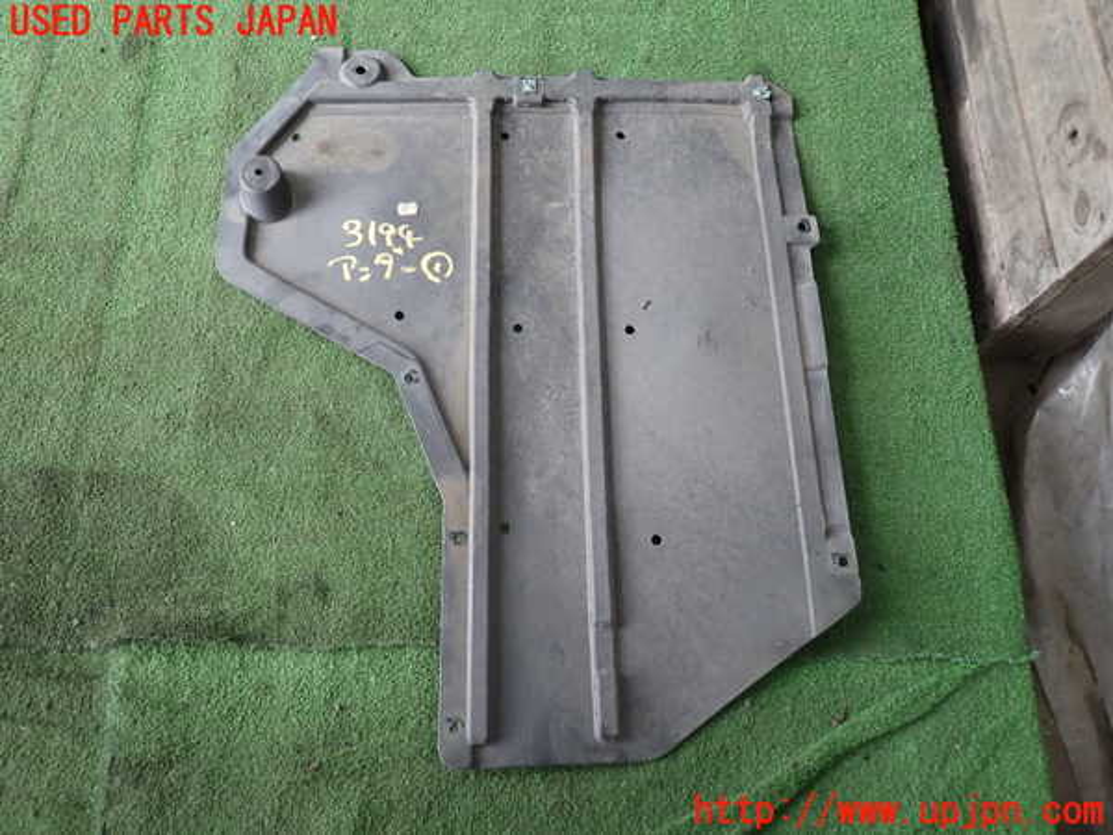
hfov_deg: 69.4
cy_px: 418
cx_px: 556
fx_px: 804
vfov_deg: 54.9
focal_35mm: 25
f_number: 2
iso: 100
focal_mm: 4.5
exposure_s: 1/80
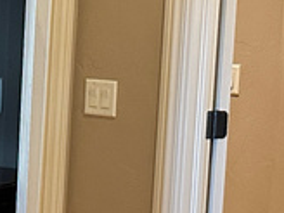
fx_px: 1231
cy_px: 107
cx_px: -539
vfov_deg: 9.9
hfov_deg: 10.1
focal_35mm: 150
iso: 320
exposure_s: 1/60
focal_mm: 6.86
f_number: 1.78
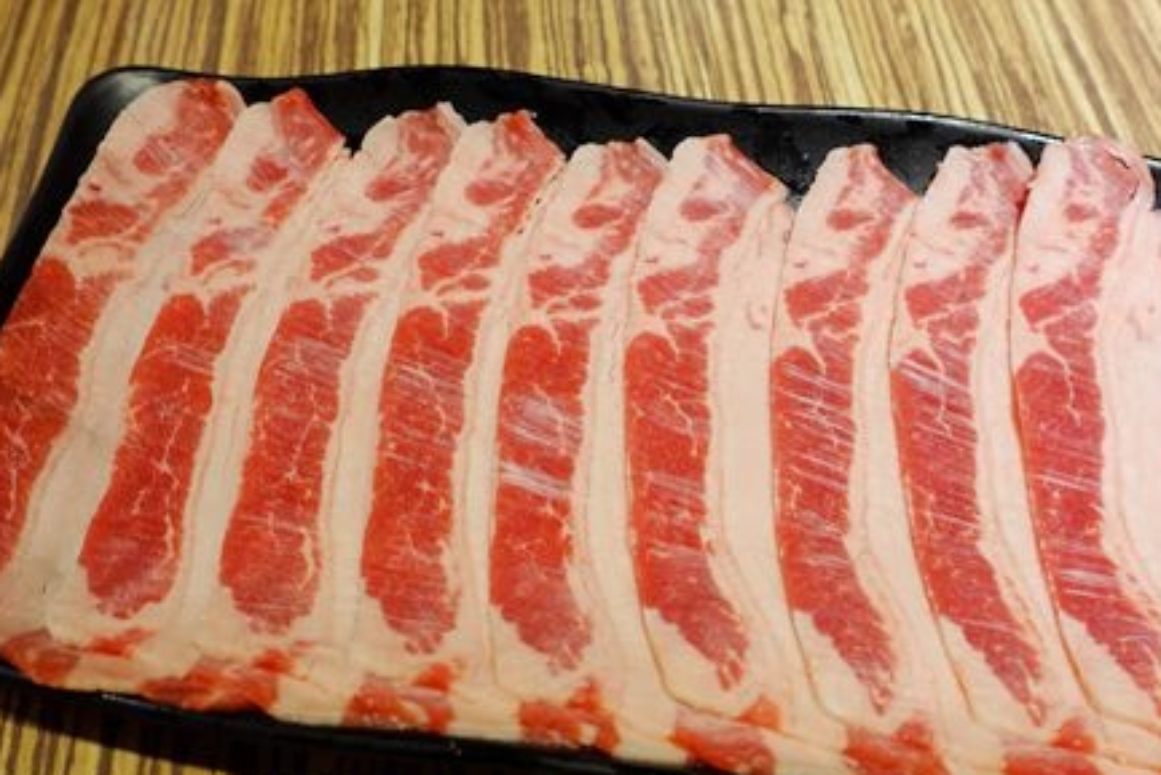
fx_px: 1355
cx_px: 689
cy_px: 449
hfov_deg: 46.2
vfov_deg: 31.9
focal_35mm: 42
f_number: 2.8
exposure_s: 1/30
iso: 125
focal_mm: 10.24
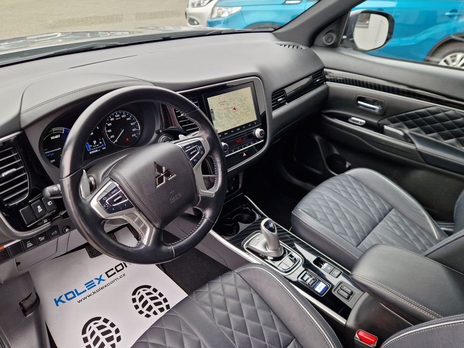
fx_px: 322
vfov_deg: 56.8
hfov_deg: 71.6
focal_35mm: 24
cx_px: 228
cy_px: 175
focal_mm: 5.4
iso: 50
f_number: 1.8
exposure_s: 1/180
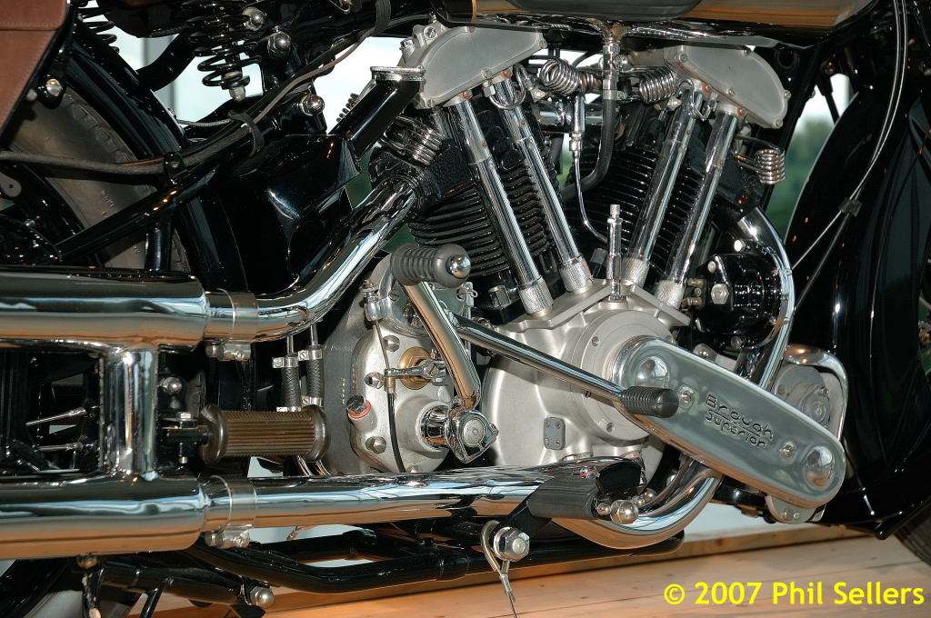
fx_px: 2402
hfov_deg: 21.9
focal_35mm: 93
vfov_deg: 14.7
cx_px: 466
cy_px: 309
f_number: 4.5
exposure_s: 1/125
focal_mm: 62
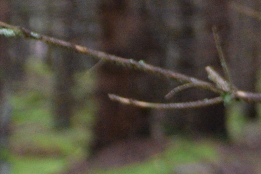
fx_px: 1427
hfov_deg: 9.0
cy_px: -269
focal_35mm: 197
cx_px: 706
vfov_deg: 6.6
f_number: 2.8
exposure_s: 1/50
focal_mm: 17
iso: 800
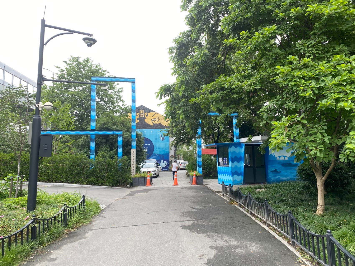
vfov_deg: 53.1
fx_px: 267
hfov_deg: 67.3
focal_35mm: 26
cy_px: 133
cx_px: 178
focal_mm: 4.25
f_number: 1.8
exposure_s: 1/134
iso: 32
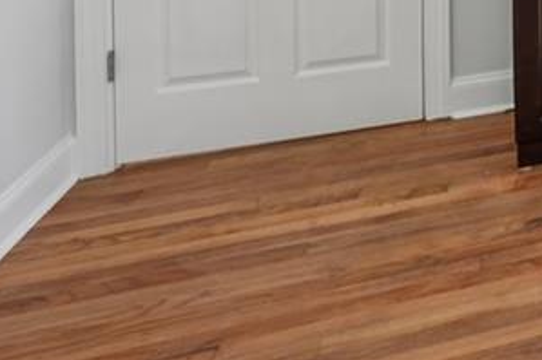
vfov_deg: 21.1
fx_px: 722
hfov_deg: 28.4
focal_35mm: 48
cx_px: 796
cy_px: -252
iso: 320
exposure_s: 1/50
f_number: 8
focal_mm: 14
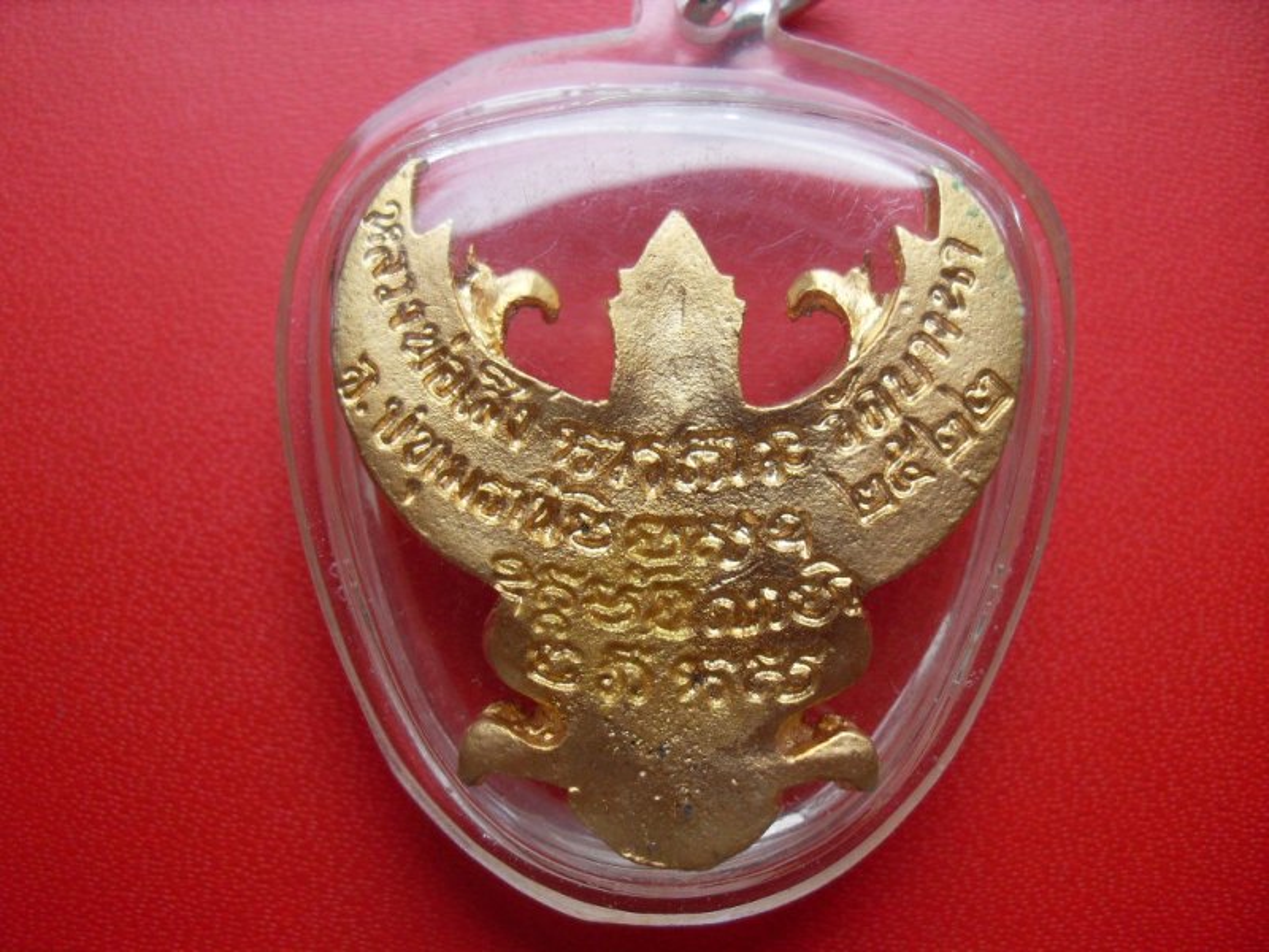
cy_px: 476
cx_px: 634
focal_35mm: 37
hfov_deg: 50.1
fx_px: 1356
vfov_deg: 38.7
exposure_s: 1/250
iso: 80
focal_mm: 6.3
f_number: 2.8
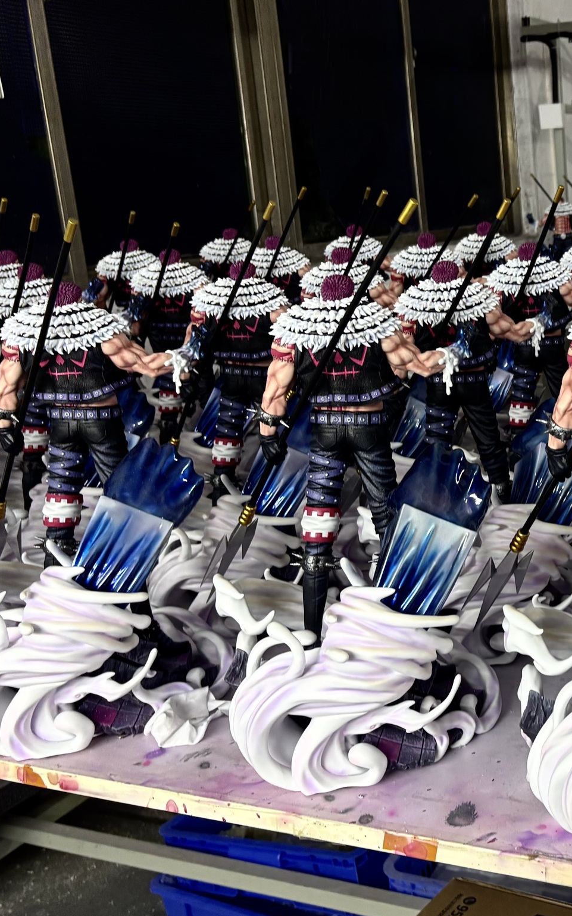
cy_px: 436
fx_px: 1073
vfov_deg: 46.2
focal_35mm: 43
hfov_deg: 27.4
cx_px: 625
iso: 160
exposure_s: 1/50
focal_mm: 5.96
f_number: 1.6
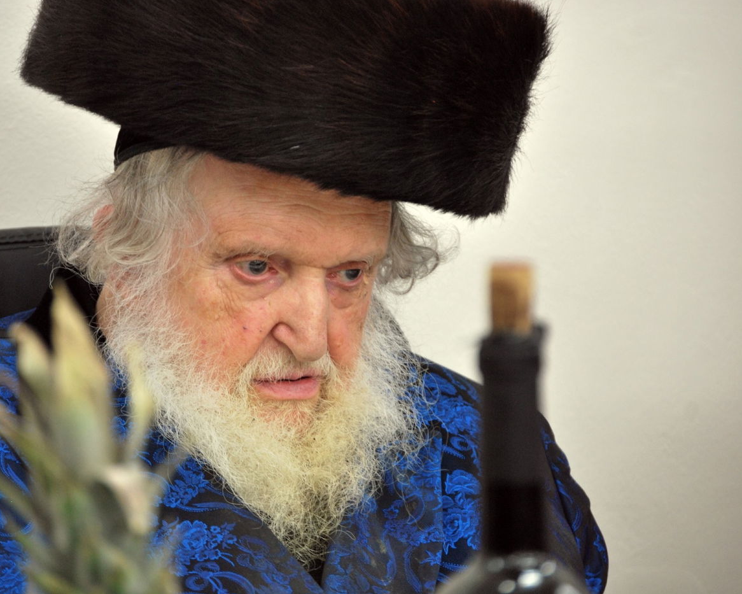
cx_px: 298
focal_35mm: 220
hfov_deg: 8.8
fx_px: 4832
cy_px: 297
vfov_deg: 7.0
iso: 400
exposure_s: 1/60
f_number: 5
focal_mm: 130
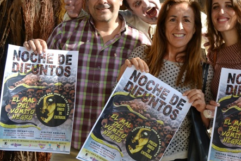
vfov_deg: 26.0
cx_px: 151
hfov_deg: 37.9
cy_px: 78
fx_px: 348
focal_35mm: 52
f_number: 5.6
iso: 180
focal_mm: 24
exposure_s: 1/125
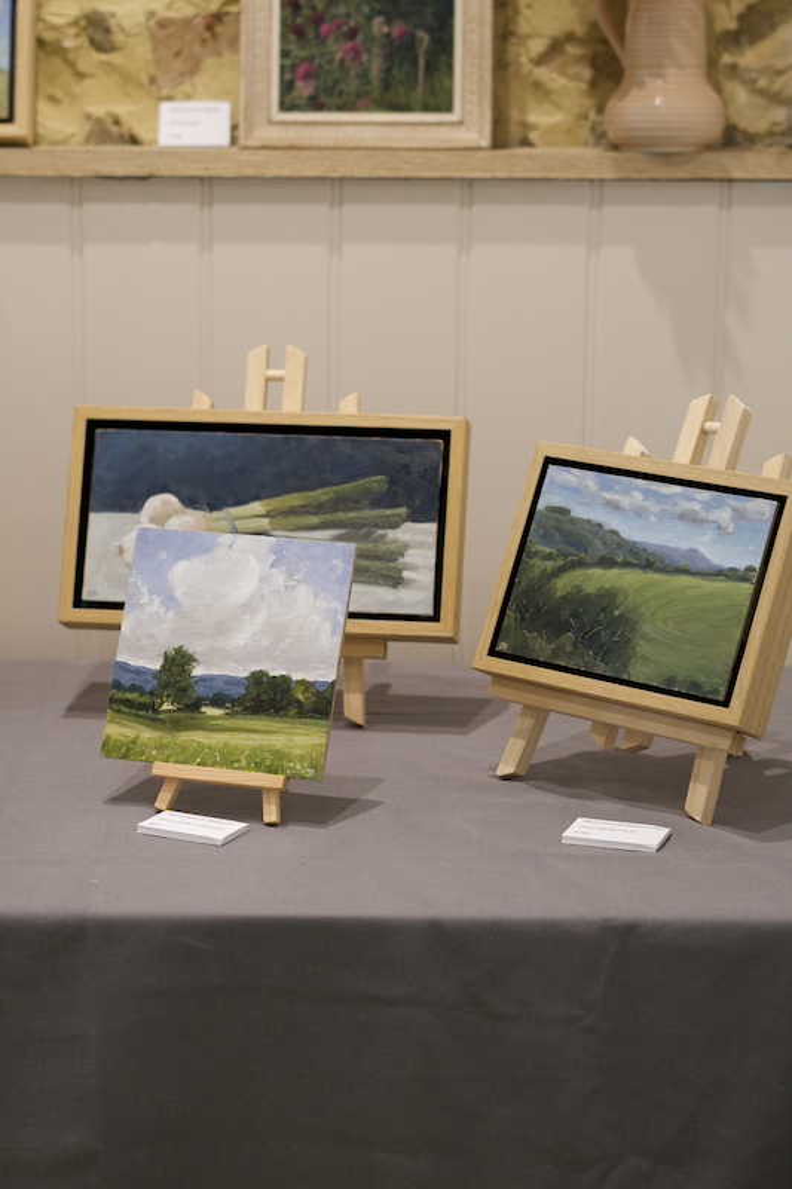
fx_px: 2476
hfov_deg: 18.2
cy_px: 594
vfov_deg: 27.0
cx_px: 396
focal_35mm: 75
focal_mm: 50
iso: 1250
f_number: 2.8
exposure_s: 1/160
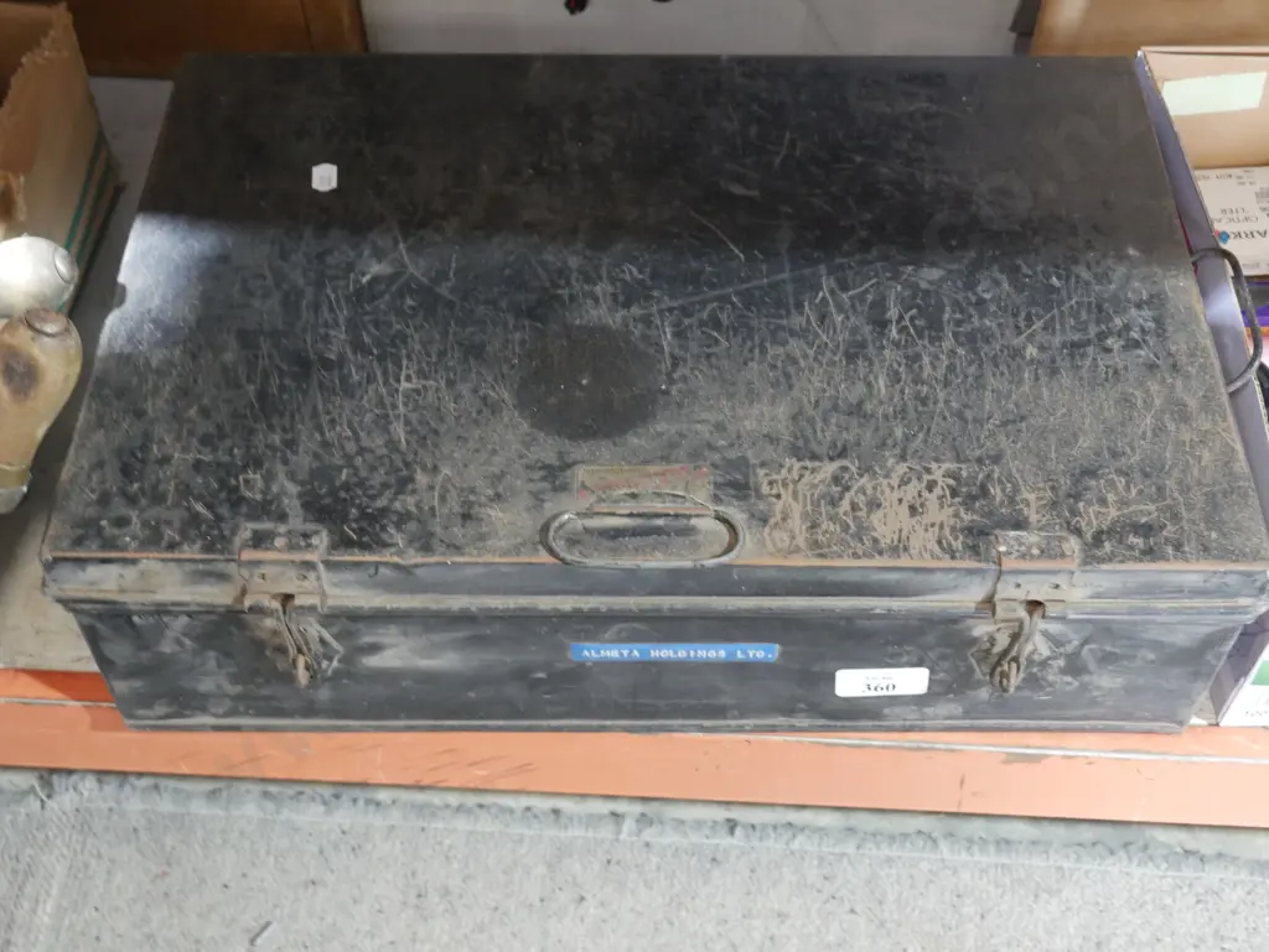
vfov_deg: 34.4
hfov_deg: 44.8
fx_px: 1540
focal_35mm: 42
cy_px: 476
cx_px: 634
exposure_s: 1/25
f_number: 4.6
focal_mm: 21
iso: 3200
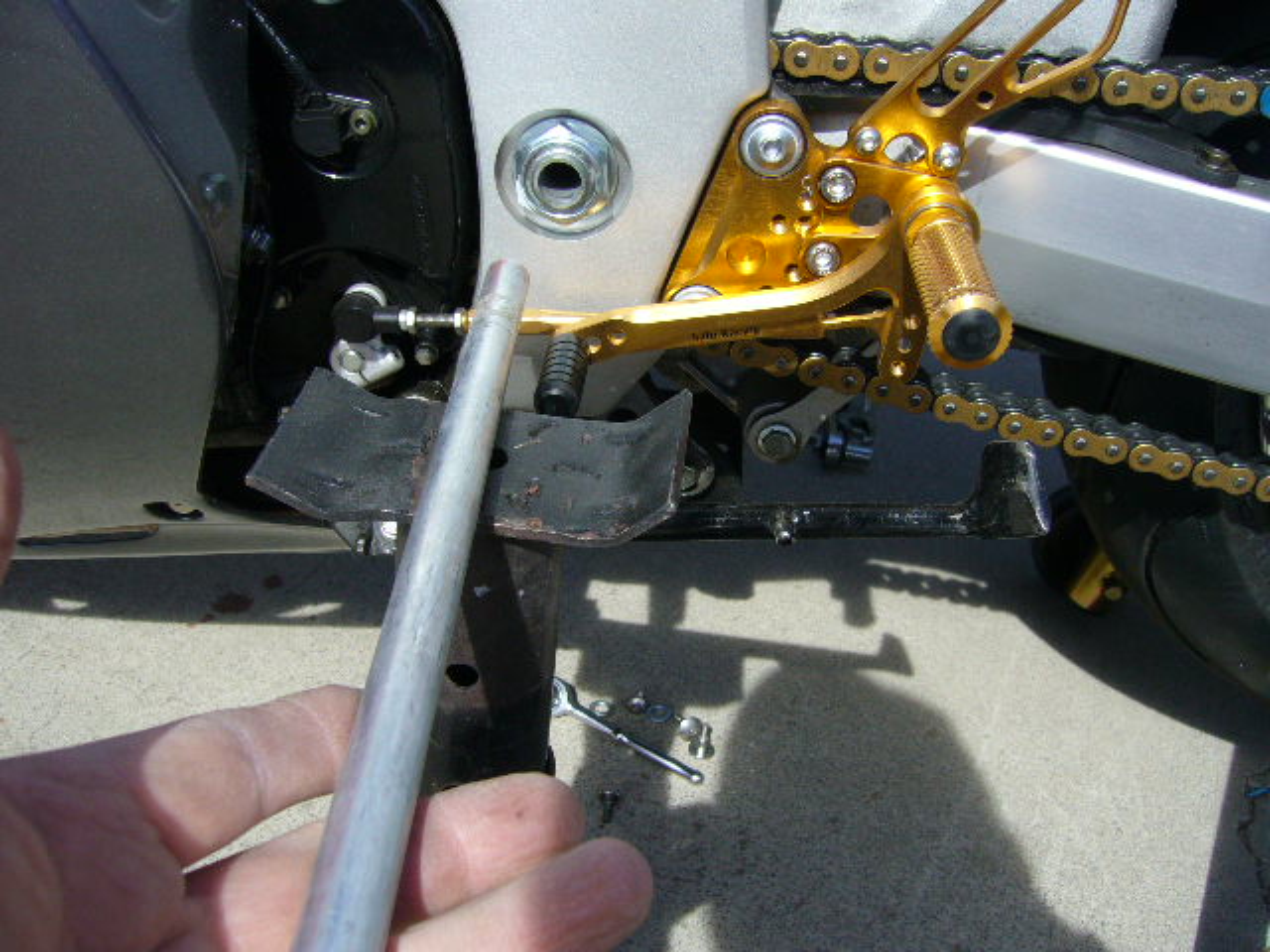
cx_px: 635
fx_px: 1284
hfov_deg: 52.6
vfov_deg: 40.7
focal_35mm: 35
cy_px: 476
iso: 100
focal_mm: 5.8
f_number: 5.6
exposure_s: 1/320
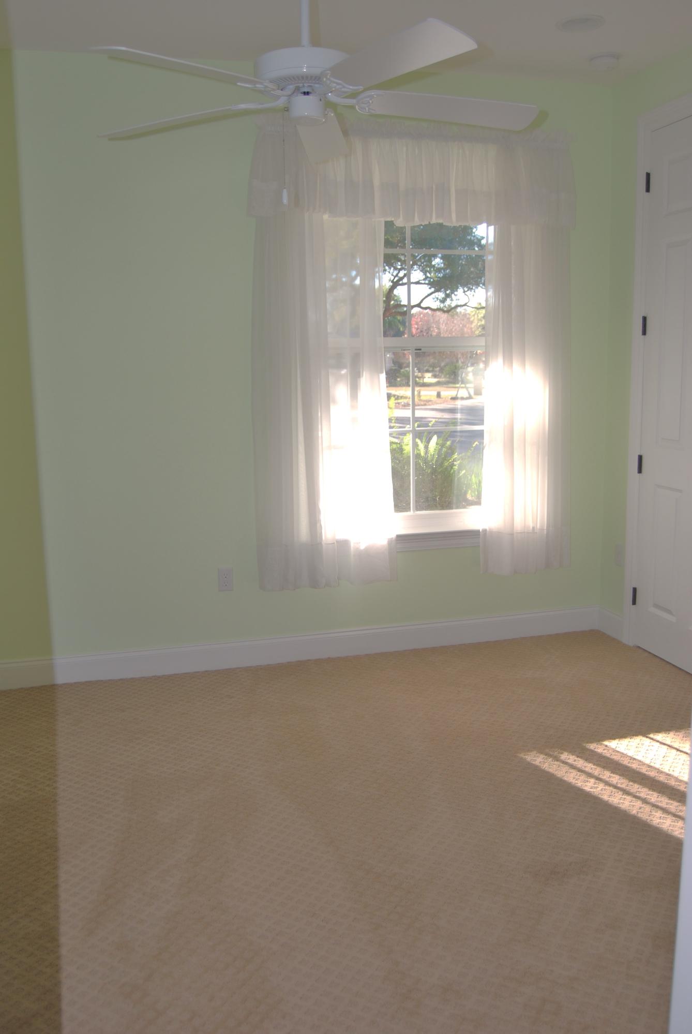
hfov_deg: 43.7
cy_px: 517
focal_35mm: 30
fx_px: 863
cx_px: 346
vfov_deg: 61.9
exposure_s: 1/125
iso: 160
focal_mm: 20
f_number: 3.8
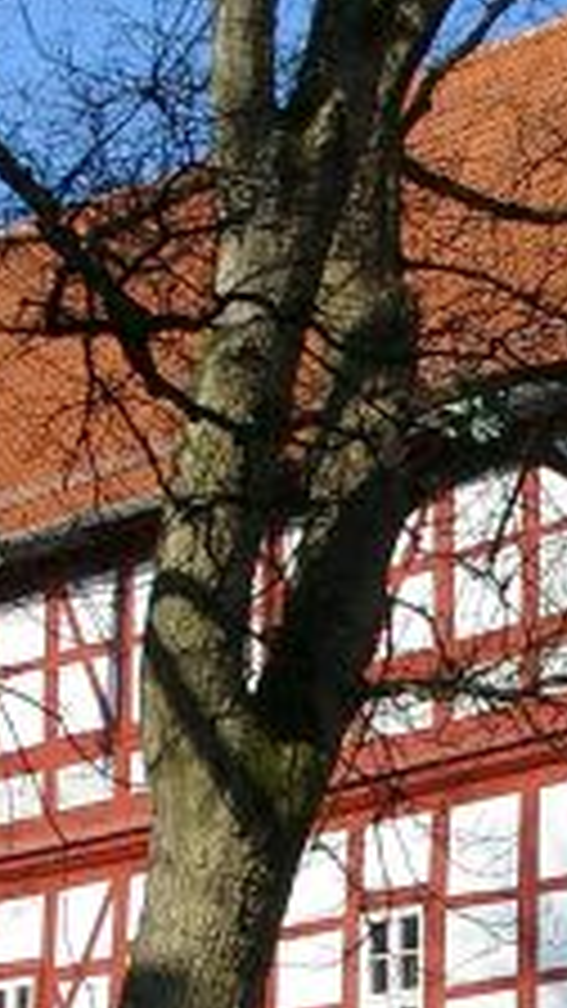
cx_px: 518
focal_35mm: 132
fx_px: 3528
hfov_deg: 9.1
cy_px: 742
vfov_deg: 16.2
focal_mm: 7.13
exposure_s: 1/681
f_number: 4
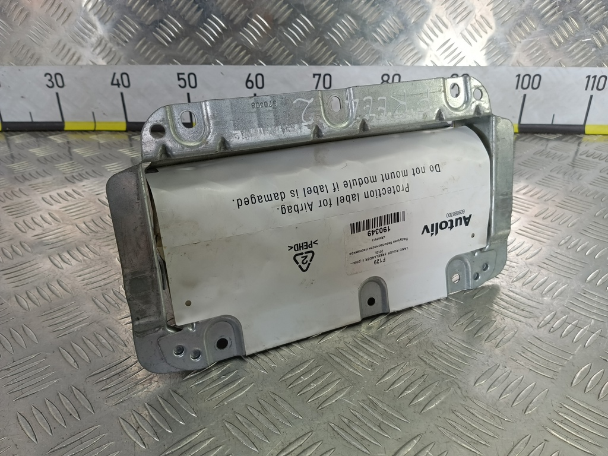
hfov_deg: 65.3
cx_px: 304
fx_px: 474
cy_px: 228
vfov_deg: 51.4
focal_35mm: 27
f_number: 1.6
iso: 106
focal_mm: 4.11
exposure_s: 1/100
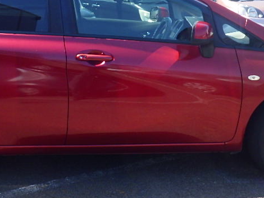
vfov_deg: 24.0
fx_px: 465
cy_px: 72
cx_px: 106
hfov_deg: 31.6
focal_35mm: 61
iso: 250
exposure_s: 1/500
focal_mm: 5
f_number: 4.2
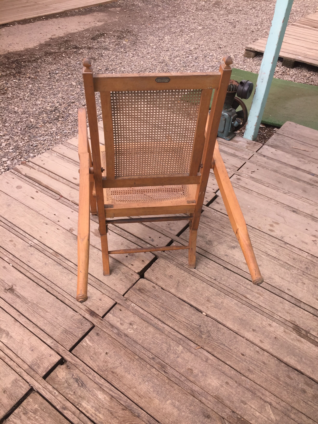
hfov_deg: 48.2
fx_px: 355
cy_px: 212
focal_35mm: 29
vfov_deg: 61.7
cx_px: 159
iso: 32
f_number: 2.2
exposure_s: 1/319
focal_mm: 4.15
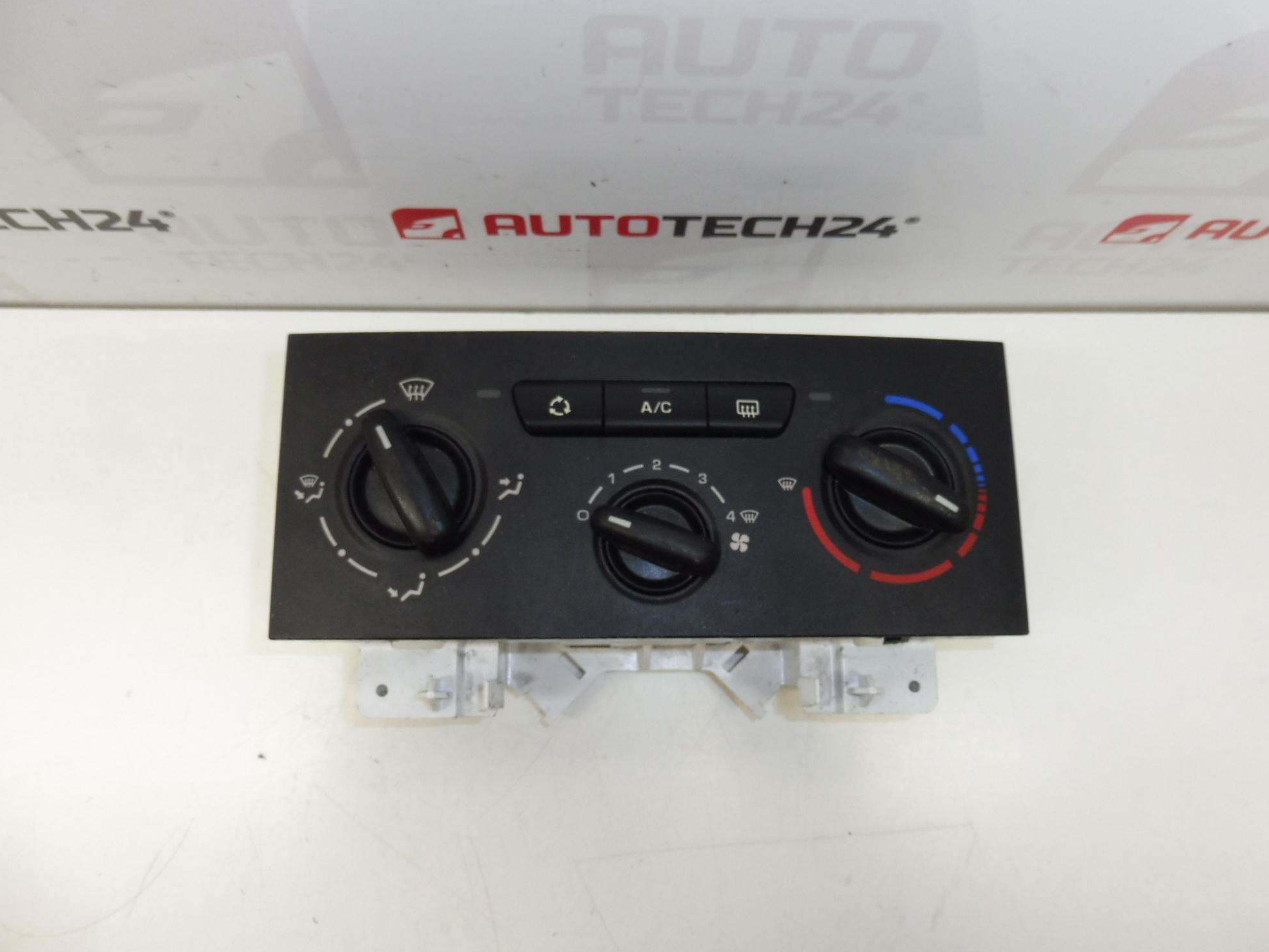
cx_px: 638
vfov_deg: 54.9
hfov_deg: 69.4
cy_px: 494
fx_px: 917
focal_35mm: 25
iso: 200
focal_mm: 4.3
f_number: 3.5
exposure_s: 1/60
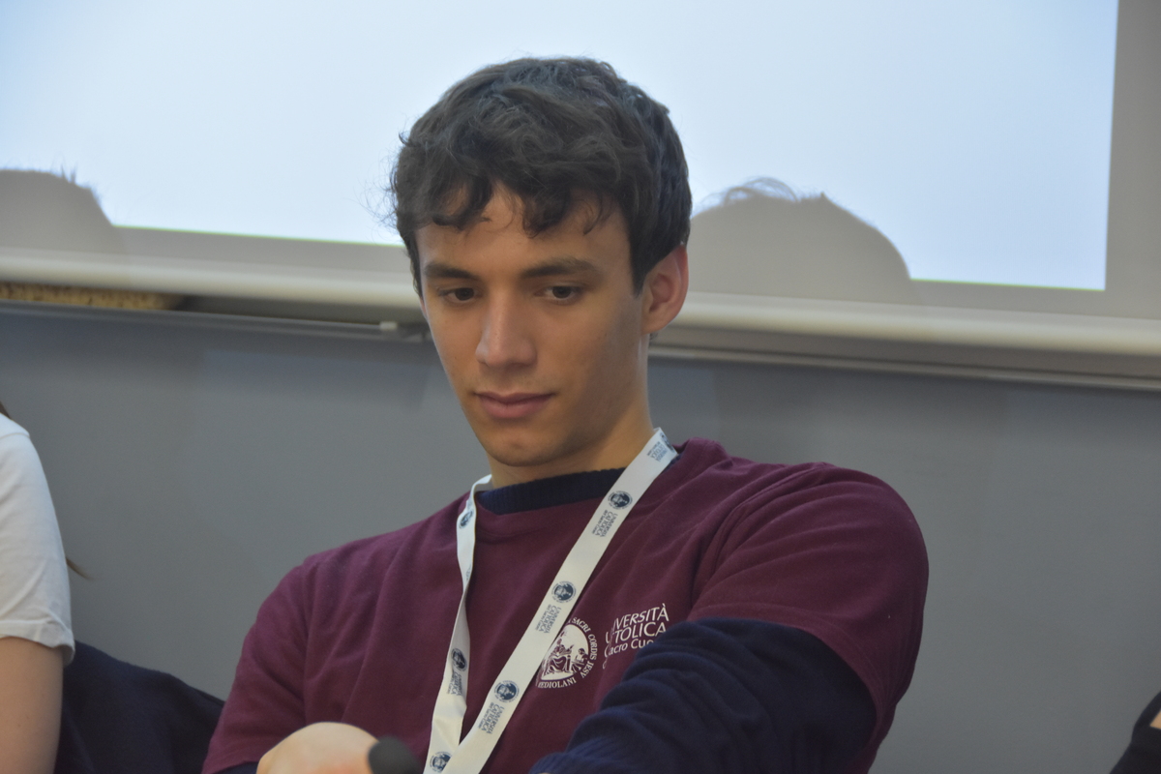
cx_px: 580
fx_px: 3966
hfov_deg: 16.7
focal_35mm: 123
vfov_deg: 11.1
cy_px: 387
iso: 1400
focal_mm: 82
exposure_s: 1/60
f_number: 5
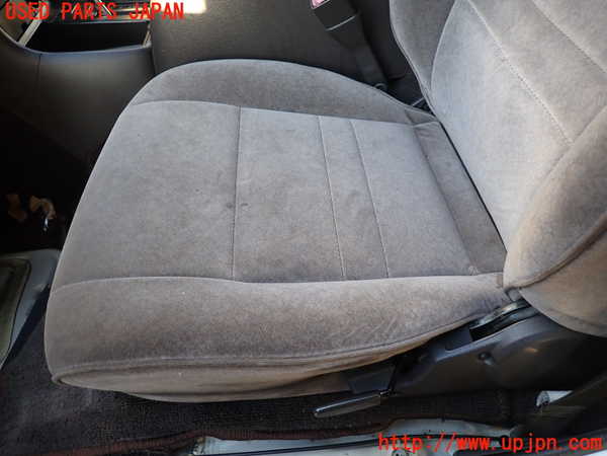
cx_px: 304
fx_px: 438
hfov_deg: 69.4
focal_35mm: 25
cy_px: 228
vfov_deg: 54.9
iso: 100
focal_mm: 4.5
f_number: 2
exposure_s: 1/60
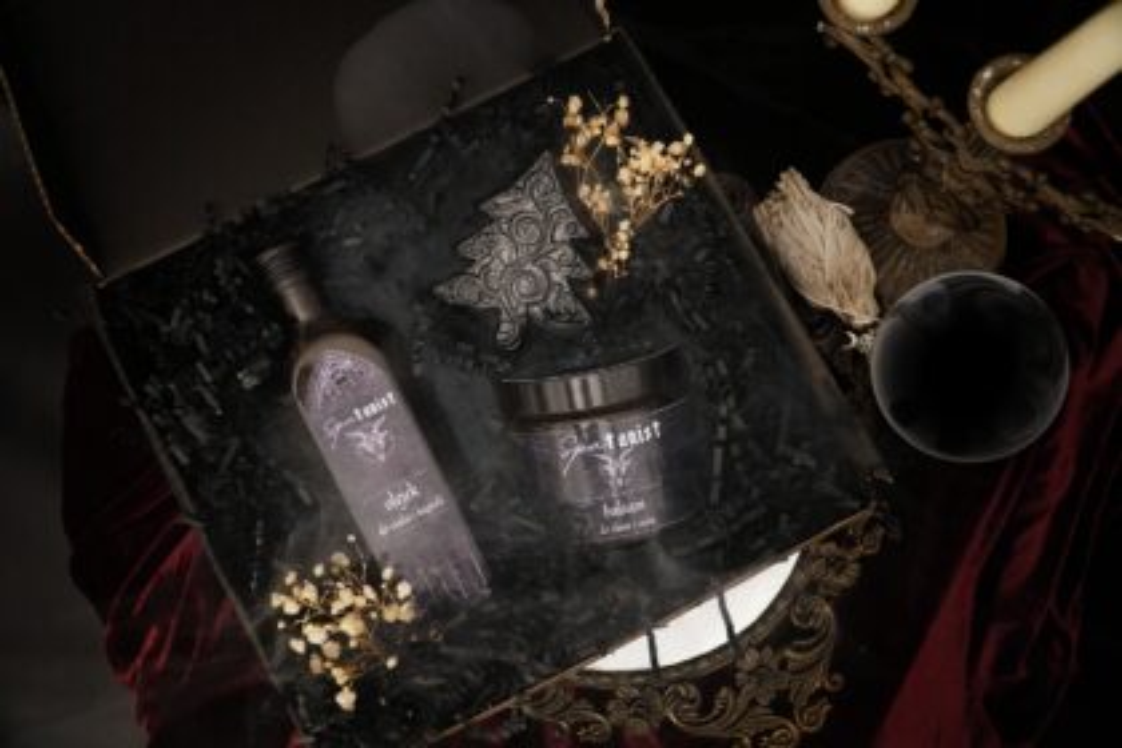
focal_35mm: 39
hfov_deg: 49.6
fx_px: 1215
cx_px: 561
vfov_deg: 34.2
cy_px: 374
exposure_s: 1/30
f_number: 4
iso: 6400
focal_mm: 26
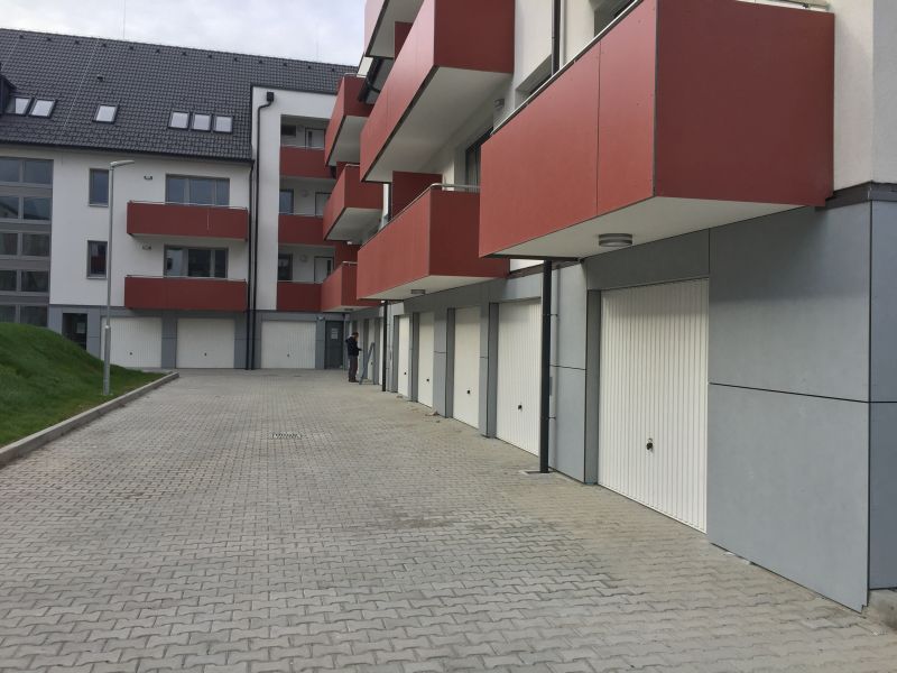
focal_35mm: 29
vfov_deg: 48.2
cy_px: 336
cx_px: 448
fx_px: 751
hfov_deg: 61.7
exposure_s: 1/682
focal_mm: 4.15
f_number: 2.2
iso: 32
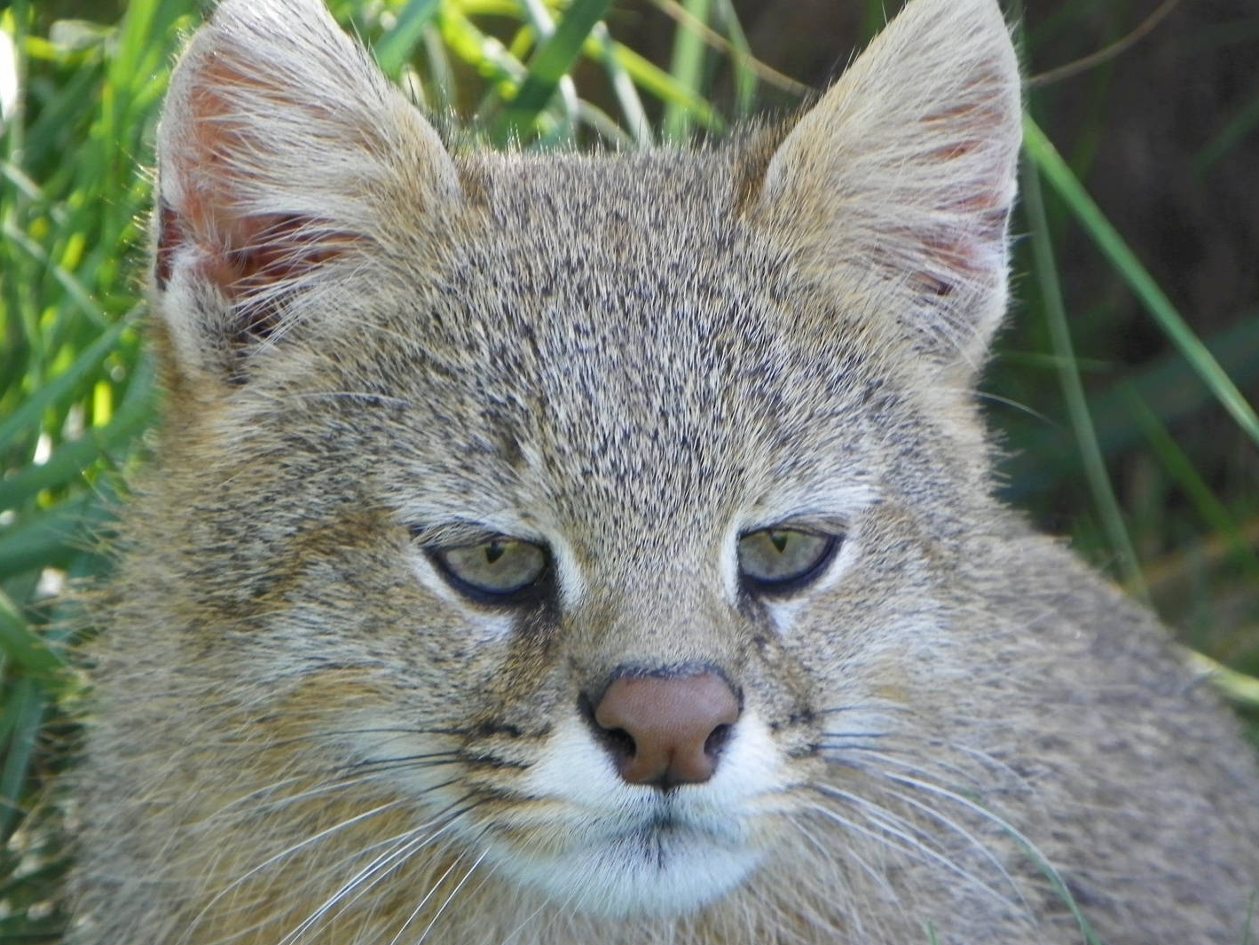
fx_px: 9022
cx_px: 618
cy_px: 461
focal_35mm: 248
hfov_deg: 8.0
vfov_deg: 6.0
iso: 160
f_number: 4.5
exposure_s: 1/60
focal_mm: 39.1
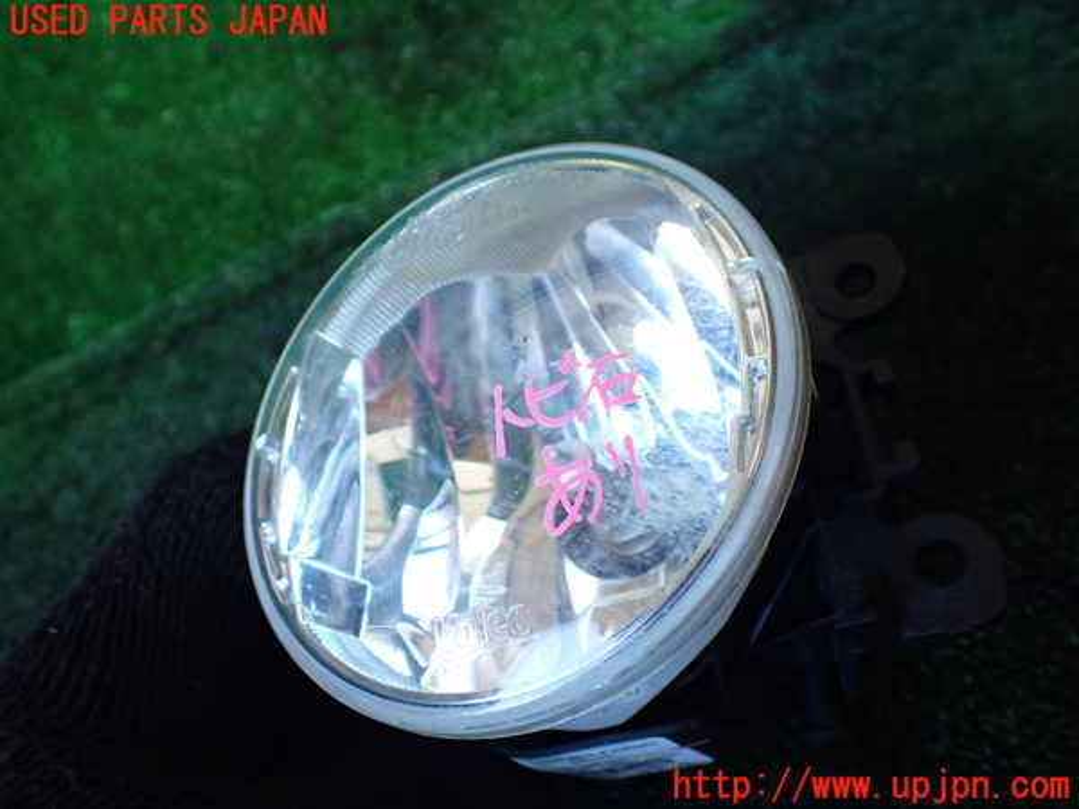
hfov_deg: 60.0
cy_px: 404
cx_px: 540
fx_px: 935
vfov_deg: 46.8
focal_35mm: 30
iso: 400
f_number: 2.3
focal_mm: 5.4
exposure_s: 1/125
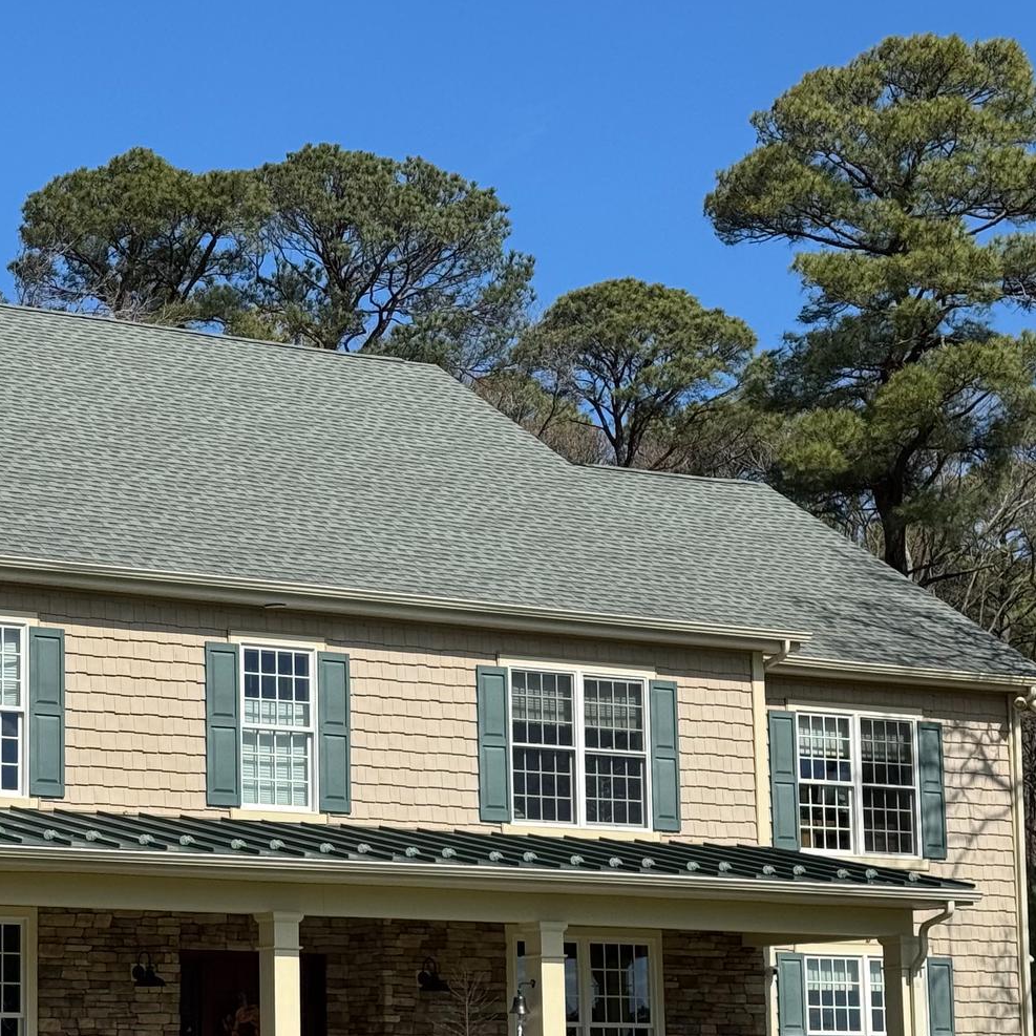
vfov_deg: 19.6
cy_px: 719
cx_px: 148
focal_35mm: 88
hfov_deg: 19.4
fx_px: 2980
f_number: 1.78
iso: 64
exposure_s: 1/5376
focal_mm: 6.76
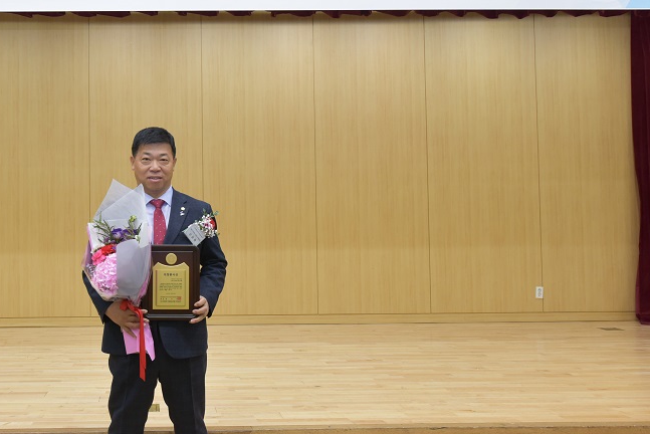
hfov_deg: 53.1
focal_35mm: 34
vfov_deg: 38.9
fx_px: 614
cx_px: 156
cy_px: 214
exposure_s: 1/60
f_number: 8
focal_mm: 22
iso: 2000
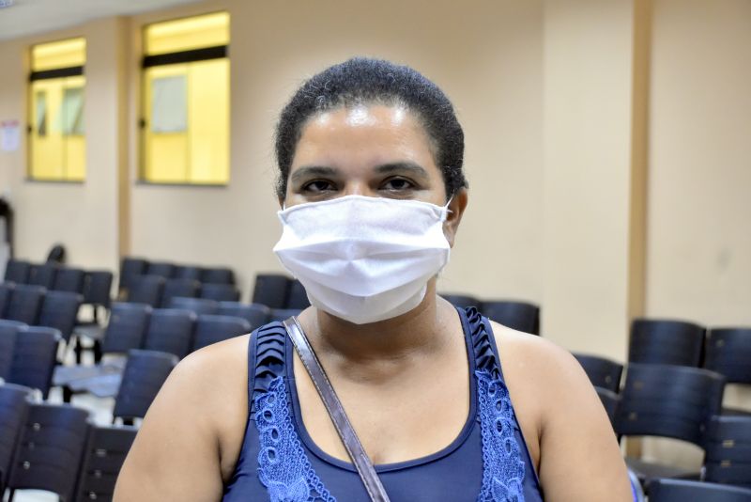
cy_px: 251
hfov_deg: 30.5
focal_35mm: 66
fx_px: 1377
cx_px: 376
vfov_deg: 20.6
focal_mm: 44
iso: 3200
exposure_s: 1/100
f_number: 4.8
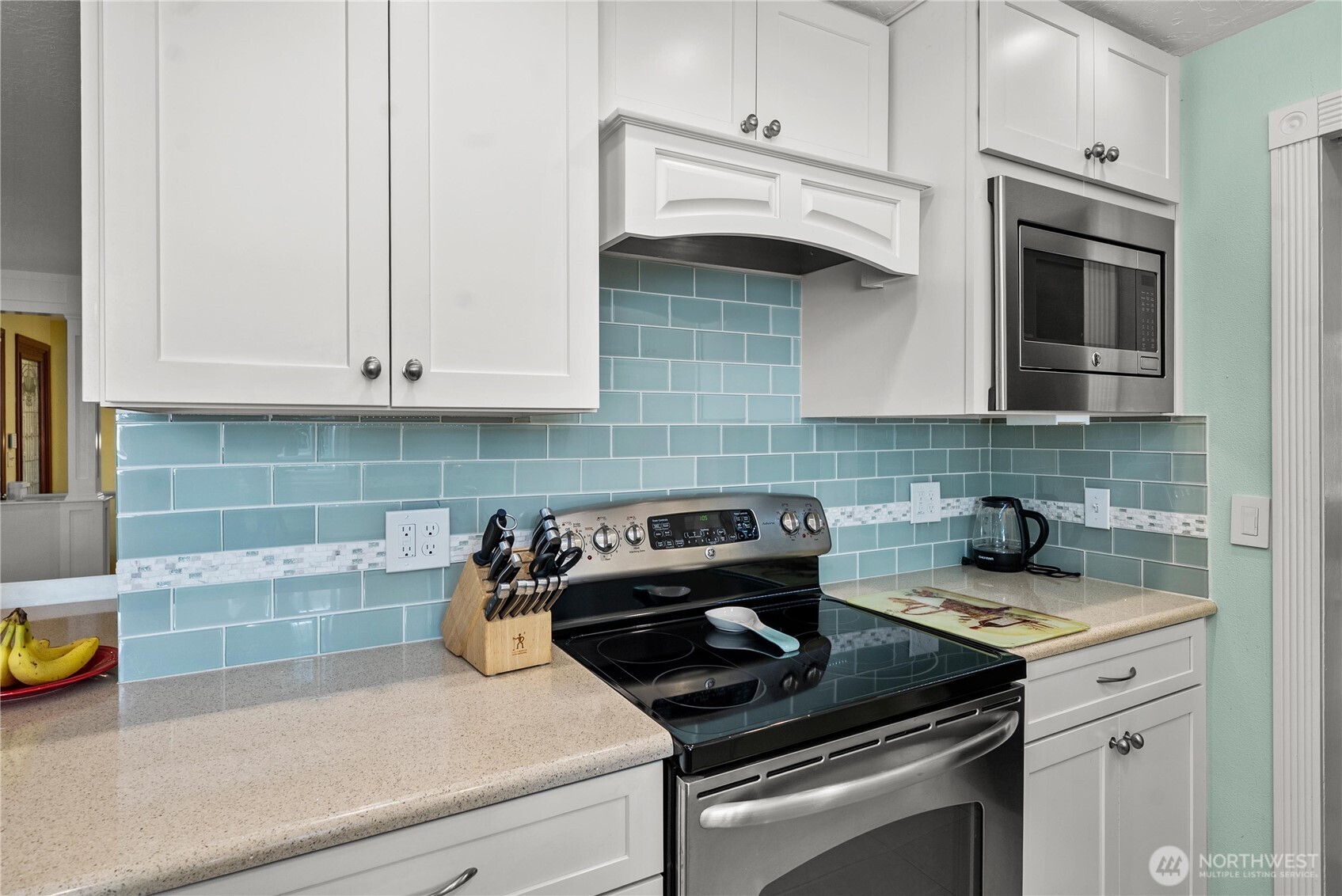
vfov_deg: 67.4
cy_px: 448
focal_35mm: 18
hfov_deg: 90.0
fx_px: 671
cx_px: 671
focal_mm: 18
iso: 1000
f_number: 7.1
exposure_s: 1/20
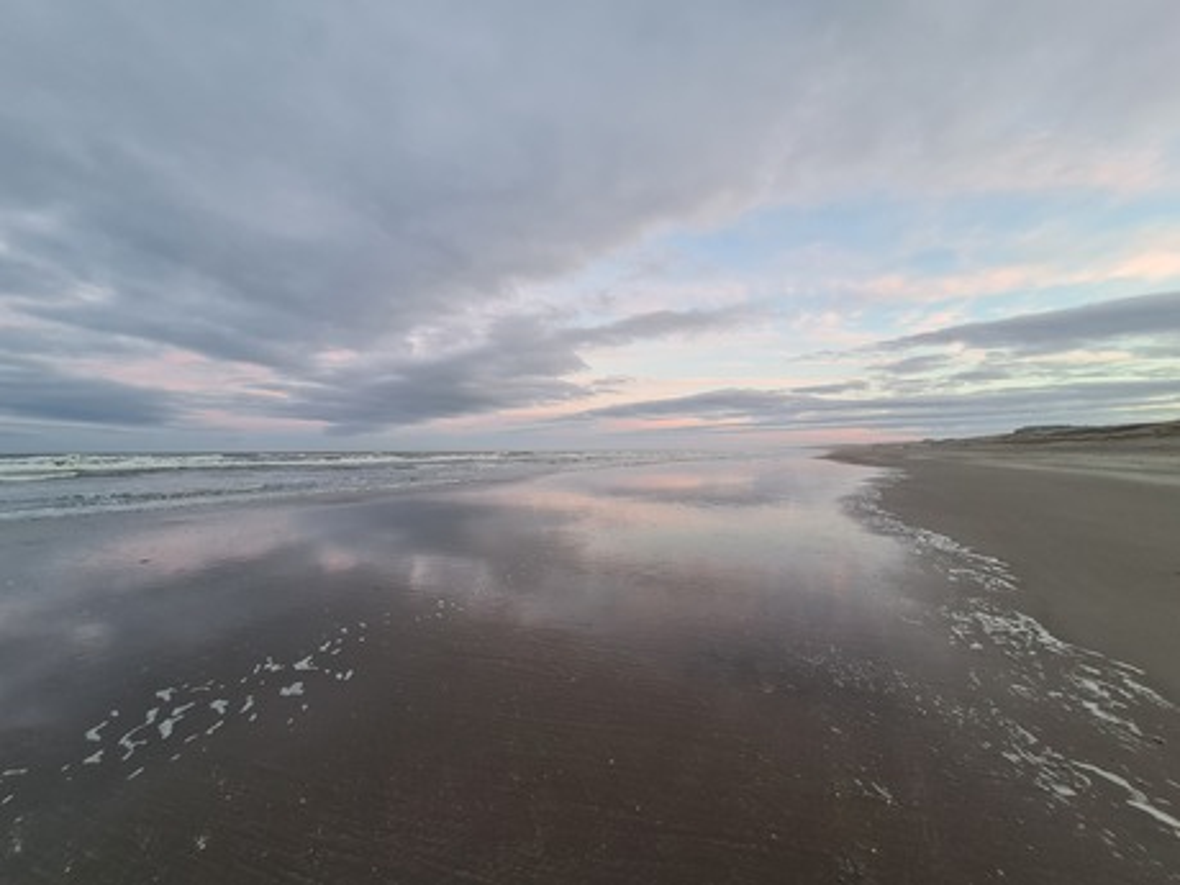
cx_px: 590
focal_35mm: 13
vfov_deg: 89.9
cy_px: 442
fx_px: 443
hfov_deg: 106.2
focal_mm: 1.74
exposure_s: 1/50
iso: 100
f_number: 2.2
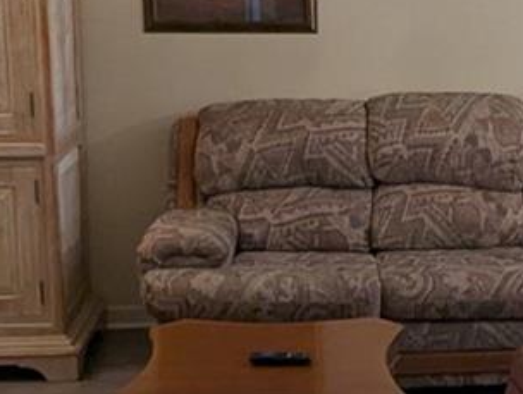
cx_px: 483
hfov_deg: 22.6
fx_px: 1271
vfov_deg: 17.6
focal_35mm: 84
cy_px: 167
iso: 126
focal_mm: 2.35
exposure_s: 1/30
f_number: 2.2
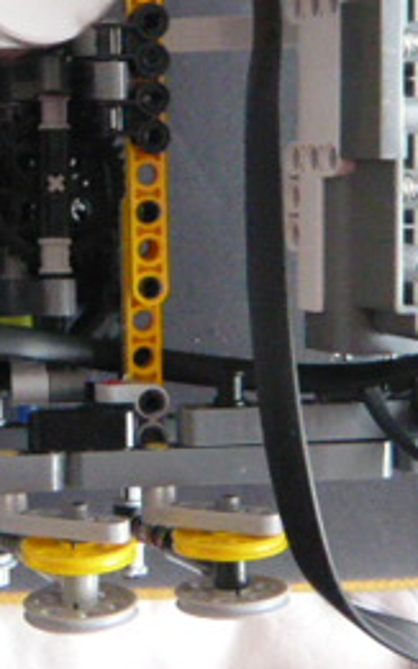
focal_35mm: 96
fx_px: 1751
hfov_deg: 13.3
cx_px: -82
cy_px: 62
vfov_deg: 21.2
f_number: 2.8
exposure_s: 1/20
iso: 400
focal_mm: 4.6
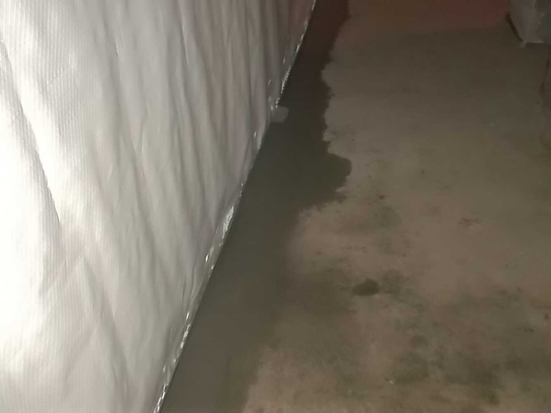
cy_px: 206
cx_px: 276
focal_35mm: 33
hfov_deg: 55.3
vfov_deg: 43.0
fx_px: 525
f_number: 3.3
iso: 320
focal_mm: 5.9
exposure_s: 1/30
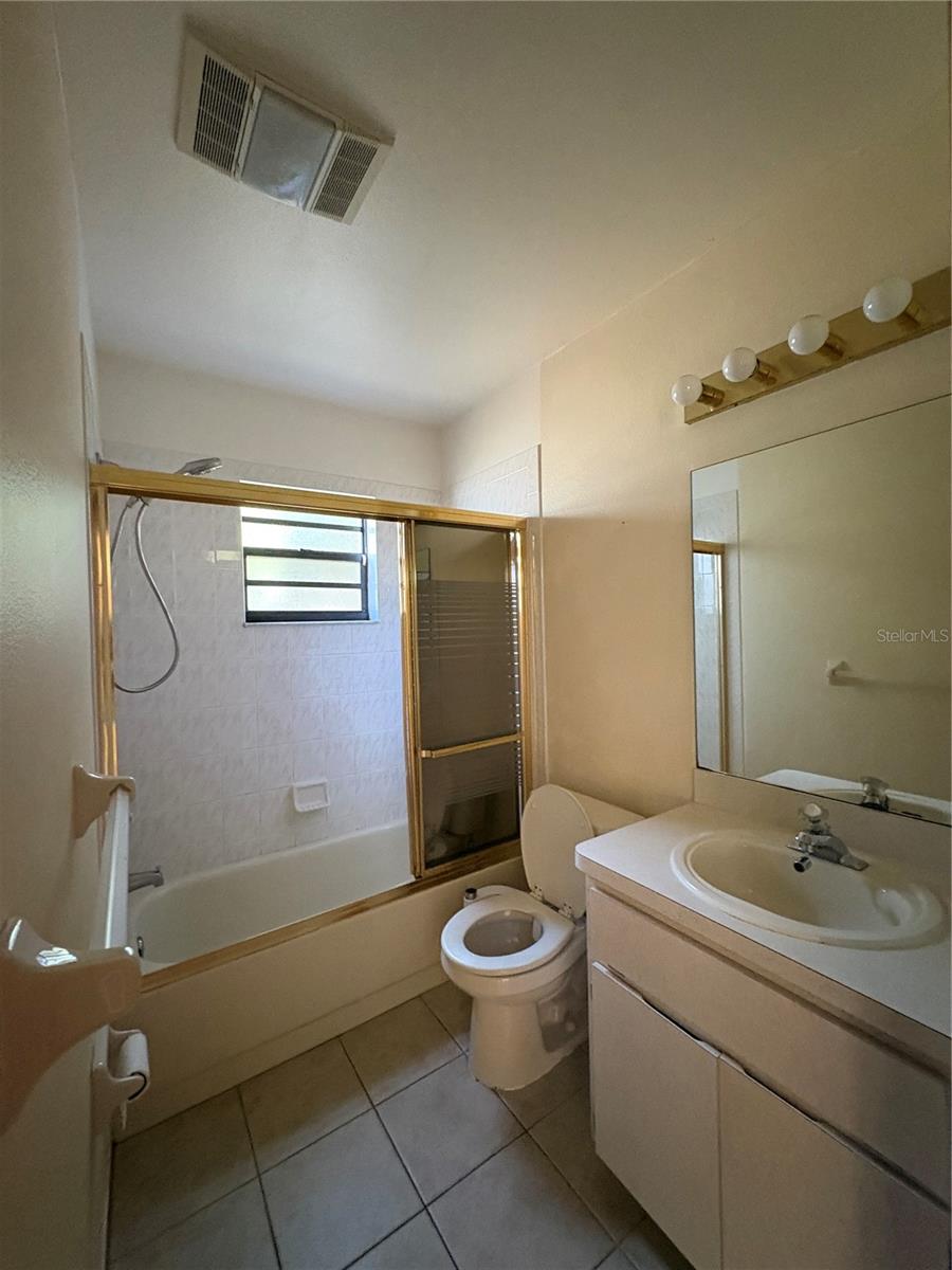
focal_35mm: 14
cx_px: 476
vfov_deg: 102.1
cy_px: 635
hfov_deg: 85.7
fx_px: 513
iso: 1000
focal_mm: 2.22
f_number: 2.2
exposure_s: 1/50
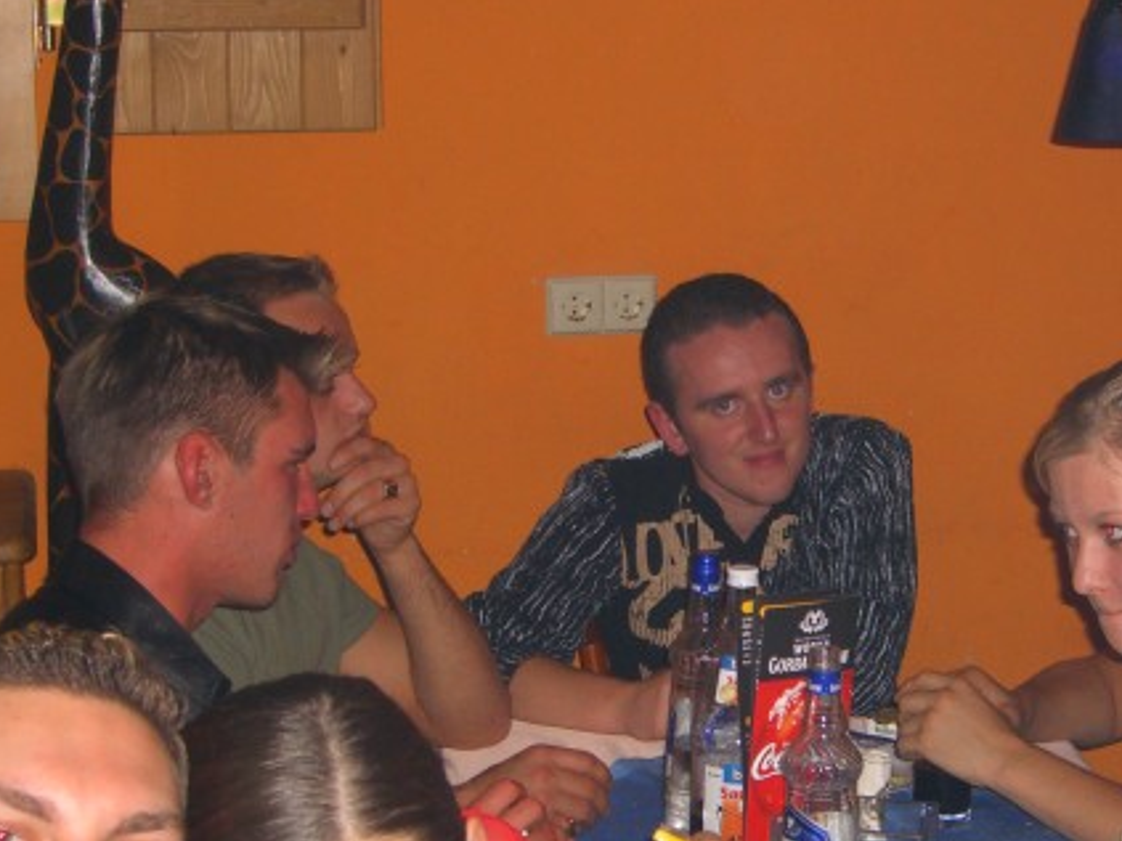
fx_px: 2819
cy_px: 578
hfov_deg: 22.4
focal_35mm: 87
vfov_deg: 16.9
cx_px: 785
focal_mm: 9.5
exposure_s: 1/60
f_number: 3.1
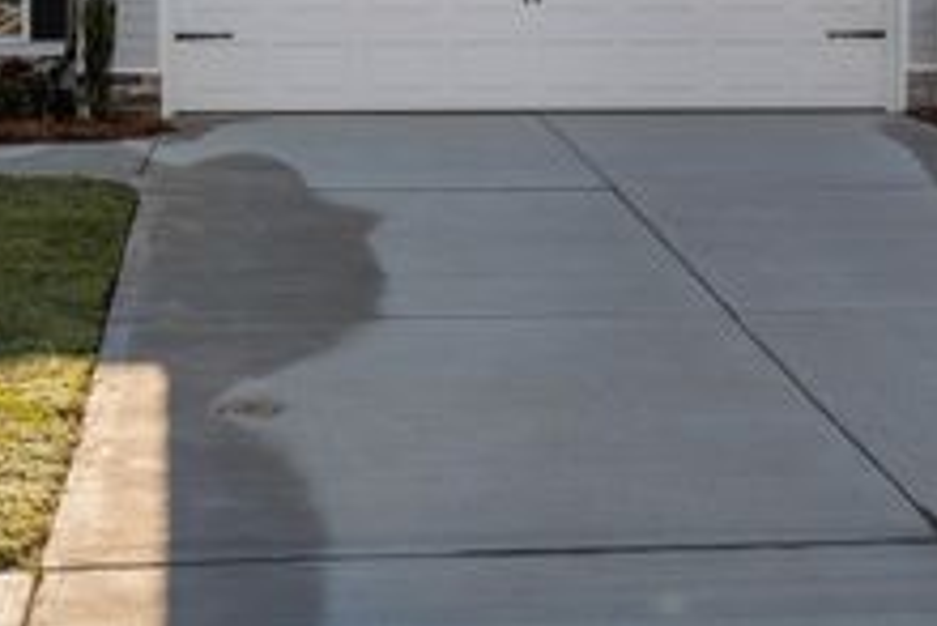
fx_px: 1953
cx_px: 315
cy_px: -75
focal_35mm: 75
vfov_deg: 17.5
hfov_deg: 26.8
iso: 400
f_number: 8
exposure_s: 1/800
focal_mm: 33
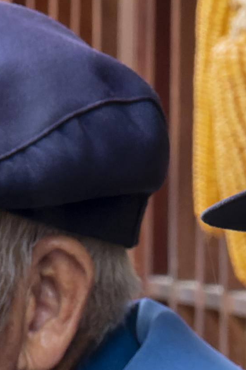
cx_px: 296
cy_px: 689
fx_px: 9392
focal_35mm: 916
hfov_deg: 1.5
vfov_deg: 2.2
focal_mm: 70
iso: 1000
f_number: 9
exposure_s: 1/80
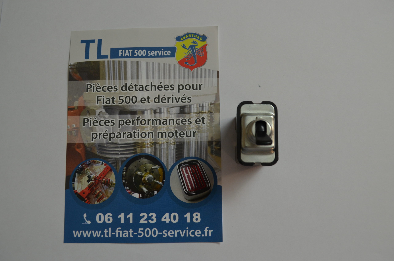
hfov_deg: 53.2
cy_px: 130
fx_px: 393
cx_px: 197
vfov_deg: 36.7
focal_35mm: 36
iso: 450
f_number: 5.6
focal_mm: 24
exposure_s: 1/60
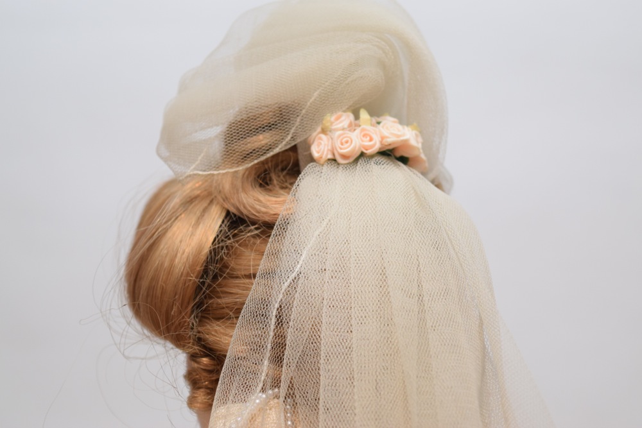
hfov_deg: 24.6
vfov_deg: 16.6
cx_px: 321
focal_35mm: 82
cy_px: 214
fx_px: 1471
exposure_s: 1/60
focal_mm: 55
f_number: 5.6
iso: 900
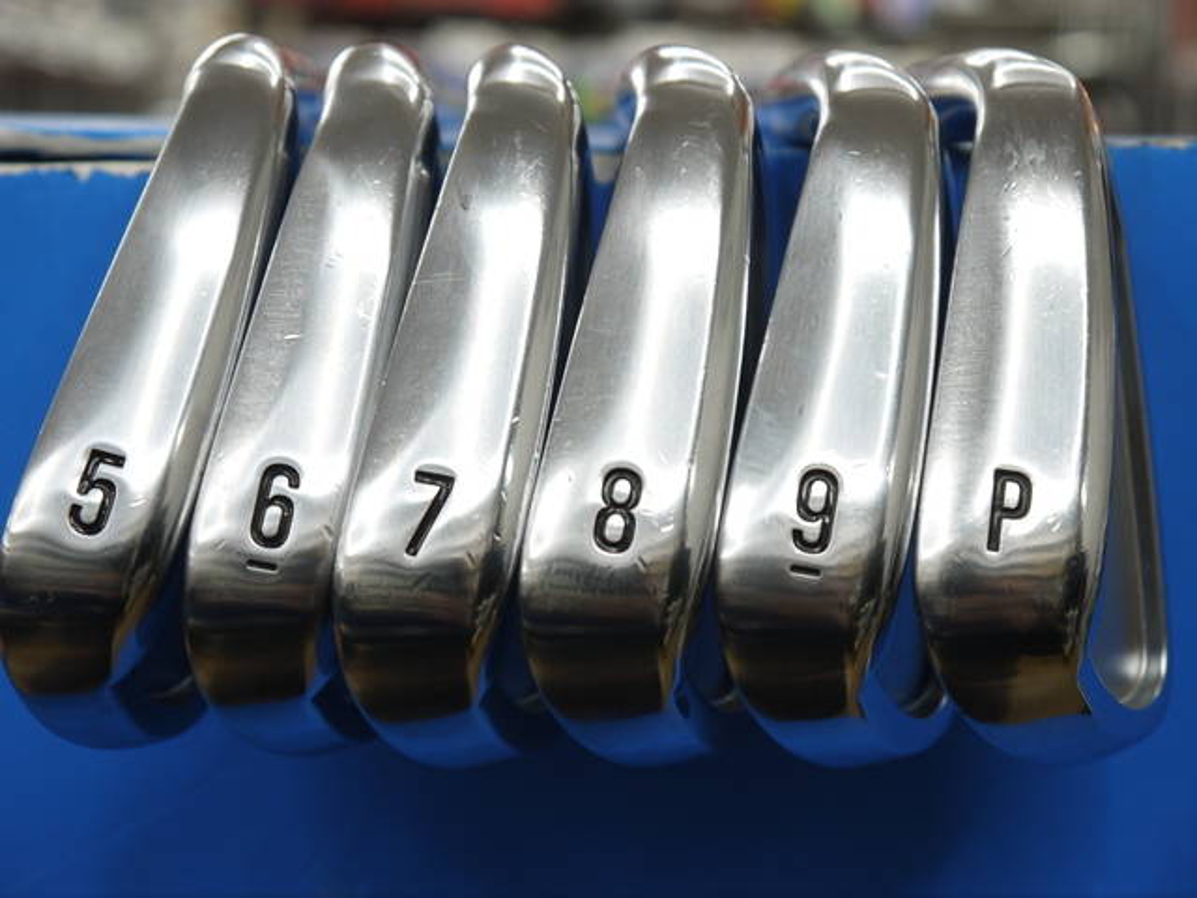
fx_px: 2006
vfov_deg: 25.2
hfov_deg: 33.2
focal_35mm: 58
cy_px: 449
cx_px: 598
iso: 250
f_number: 4.9
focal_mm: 29
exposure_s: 1/60
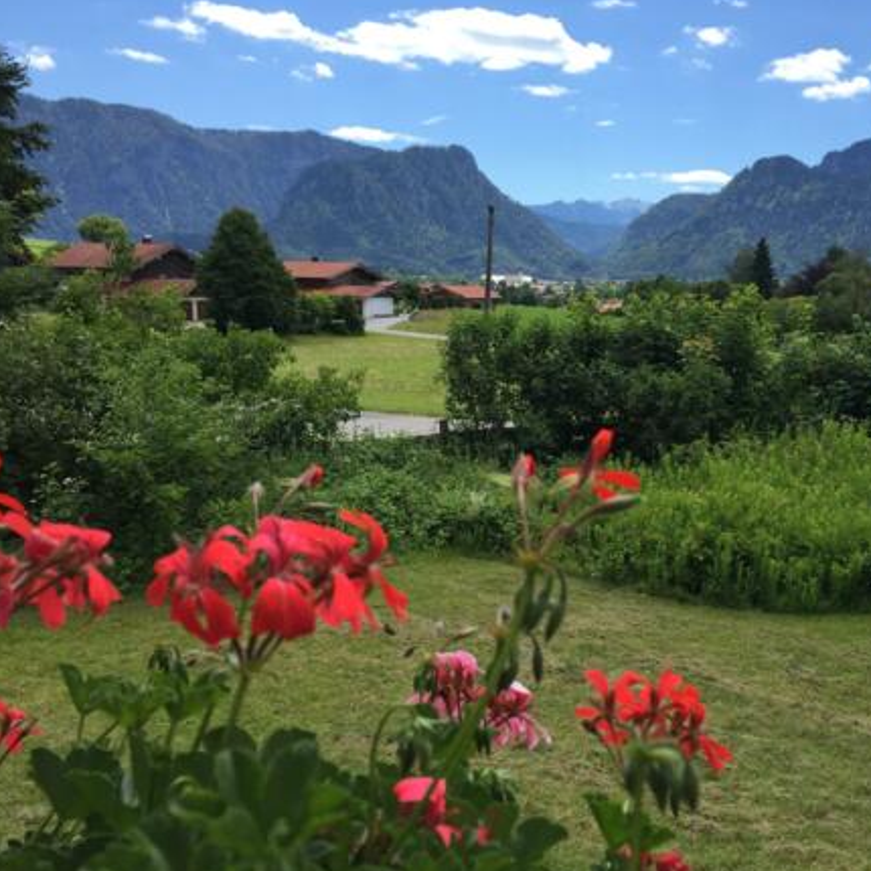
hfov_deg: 46.7
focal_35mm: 35
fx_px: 996
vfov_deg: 47.2
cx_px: 554
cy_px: 436
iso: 32
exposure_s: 1/1364
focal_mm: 4.15
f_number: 2.2
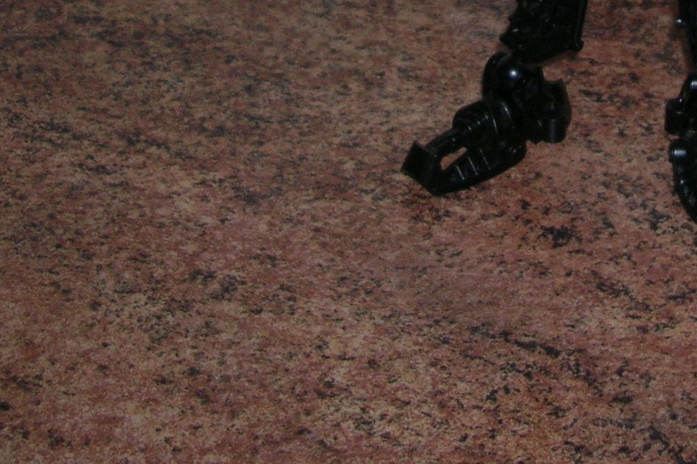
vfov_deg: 15.5
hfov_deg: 23.9
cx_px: 530
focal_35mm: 84
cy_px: -126
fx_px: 1626
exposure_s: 1/60.1
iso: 50
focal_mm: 5.8
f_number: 2.8
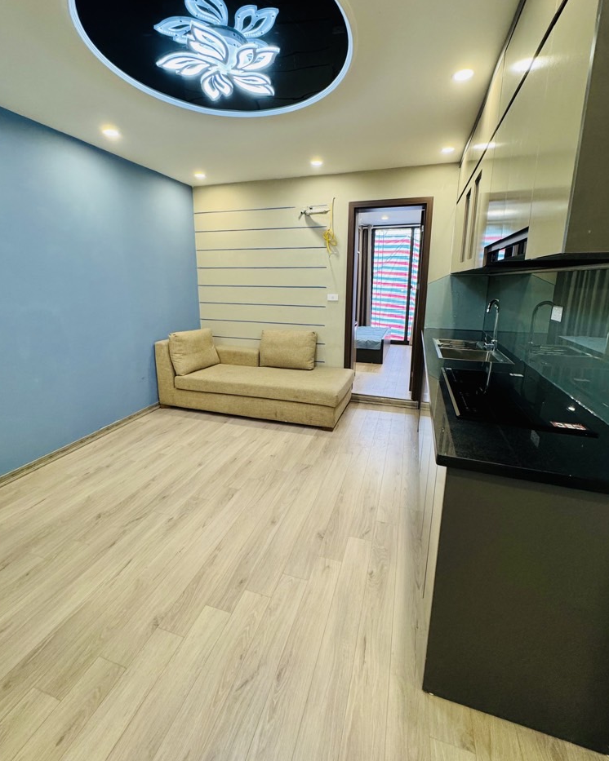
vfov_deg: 96.6
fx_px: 338
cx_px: 306
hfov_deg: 84.0
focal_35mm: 15
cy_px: 350
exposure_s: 1/100
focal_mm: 2.22
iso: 250
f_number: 2.2
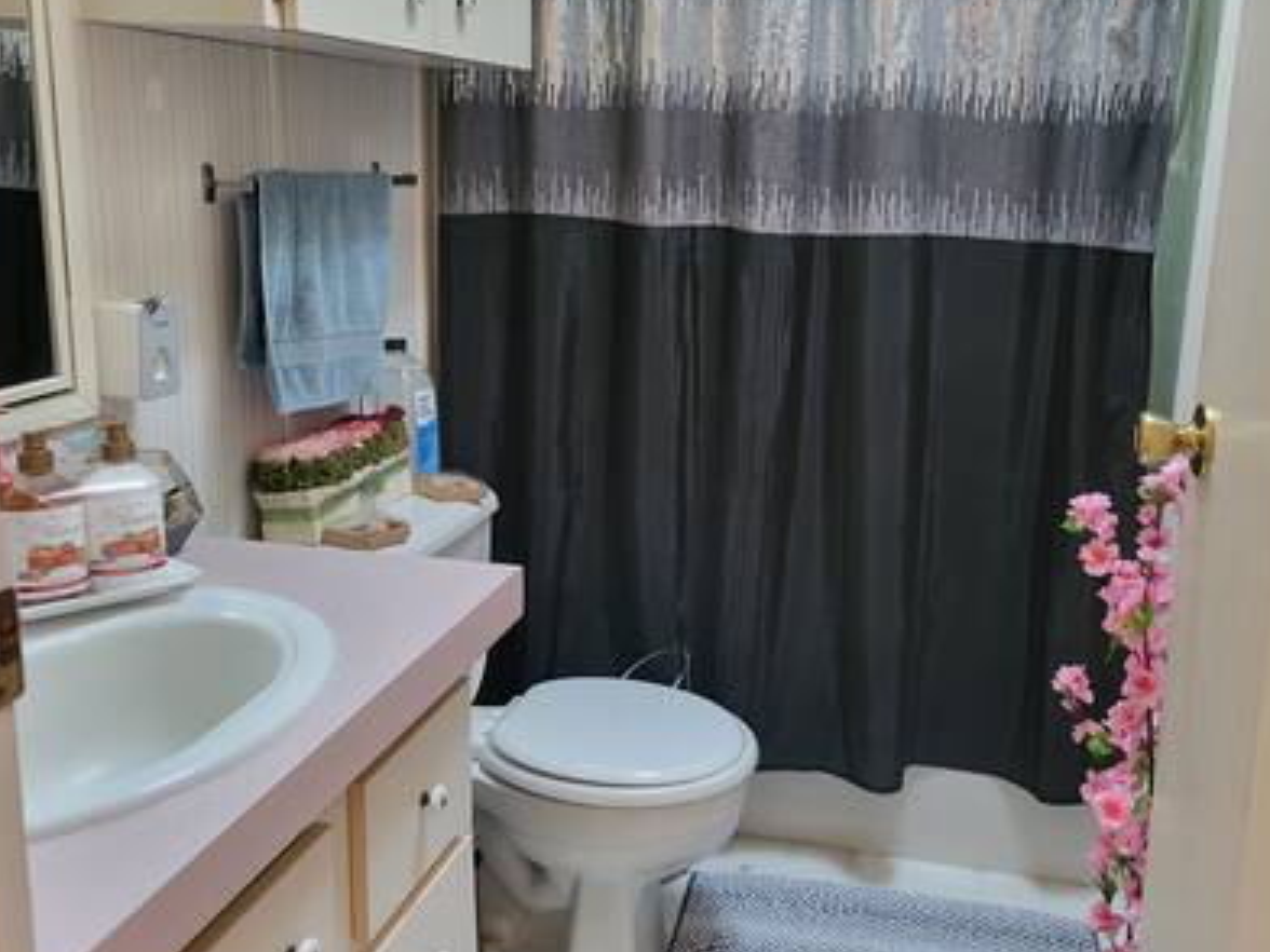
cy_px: 421
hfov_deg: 53.7
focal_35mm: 34
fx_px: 1247
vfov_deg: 41.7
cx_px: 739
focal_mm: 5.4
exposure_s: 1/30
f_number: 1.8
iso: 640
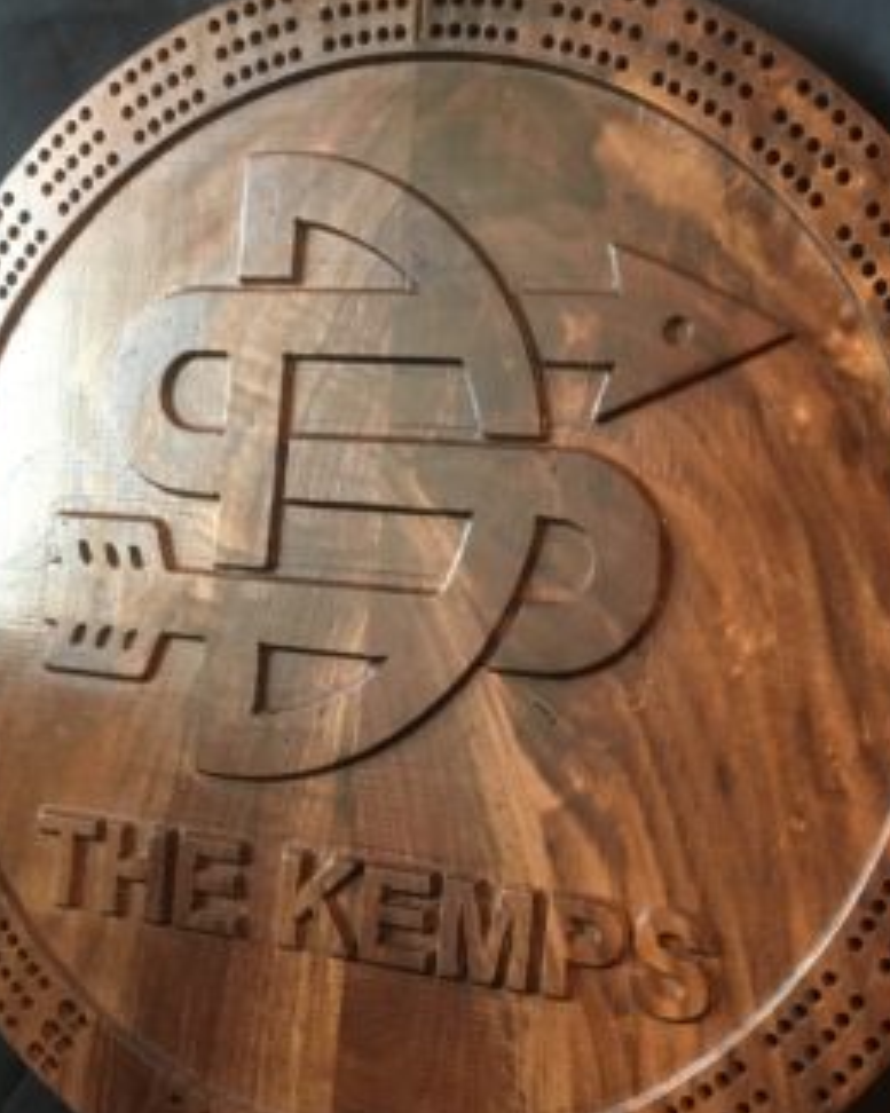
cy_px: 601
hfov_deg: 42.2
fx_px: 1153
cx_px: 467
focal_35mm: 35
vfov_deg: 51.5
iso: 200
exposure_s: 1/15
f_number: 2.2
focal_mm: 4.15
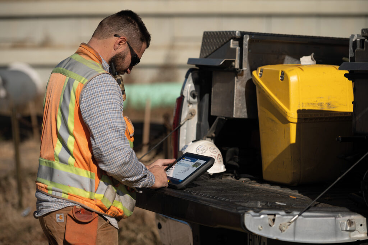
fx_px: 1185
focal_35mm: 116
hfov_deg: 17.7
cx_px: 184
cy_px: 122
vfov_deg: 11.8
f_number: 3.5
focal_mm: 116
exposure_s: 1/4000
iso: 100
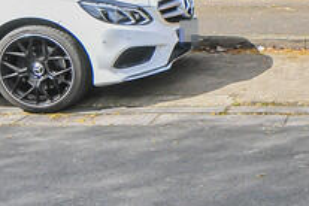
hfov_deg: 20.2
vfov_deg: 14.5
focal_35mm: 85
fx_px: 732
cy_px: -142
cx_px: 478
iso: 200
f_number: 5.6
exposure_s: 1/250
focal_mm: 11.5
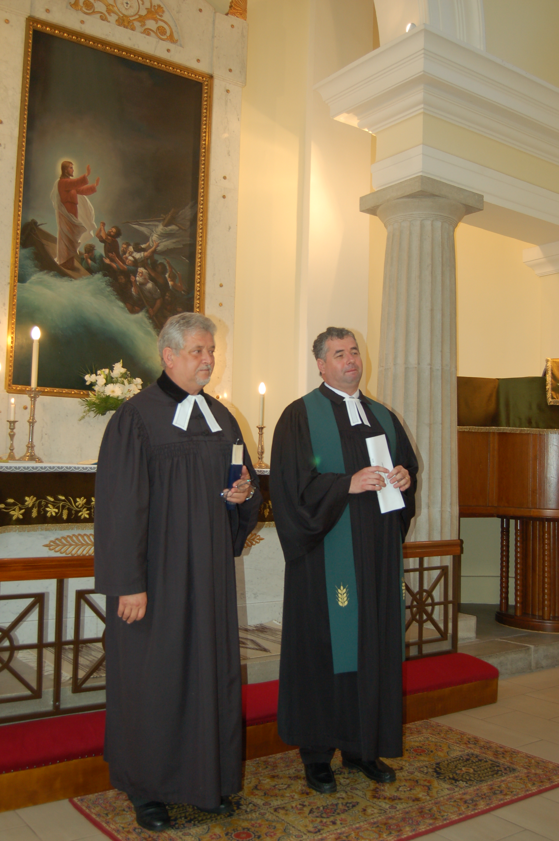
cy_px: 420
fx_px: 805
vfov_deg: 55.1
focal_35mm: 34
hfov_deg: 38.3
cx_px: 280
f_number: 3.8
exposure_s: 1/60
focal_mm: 23
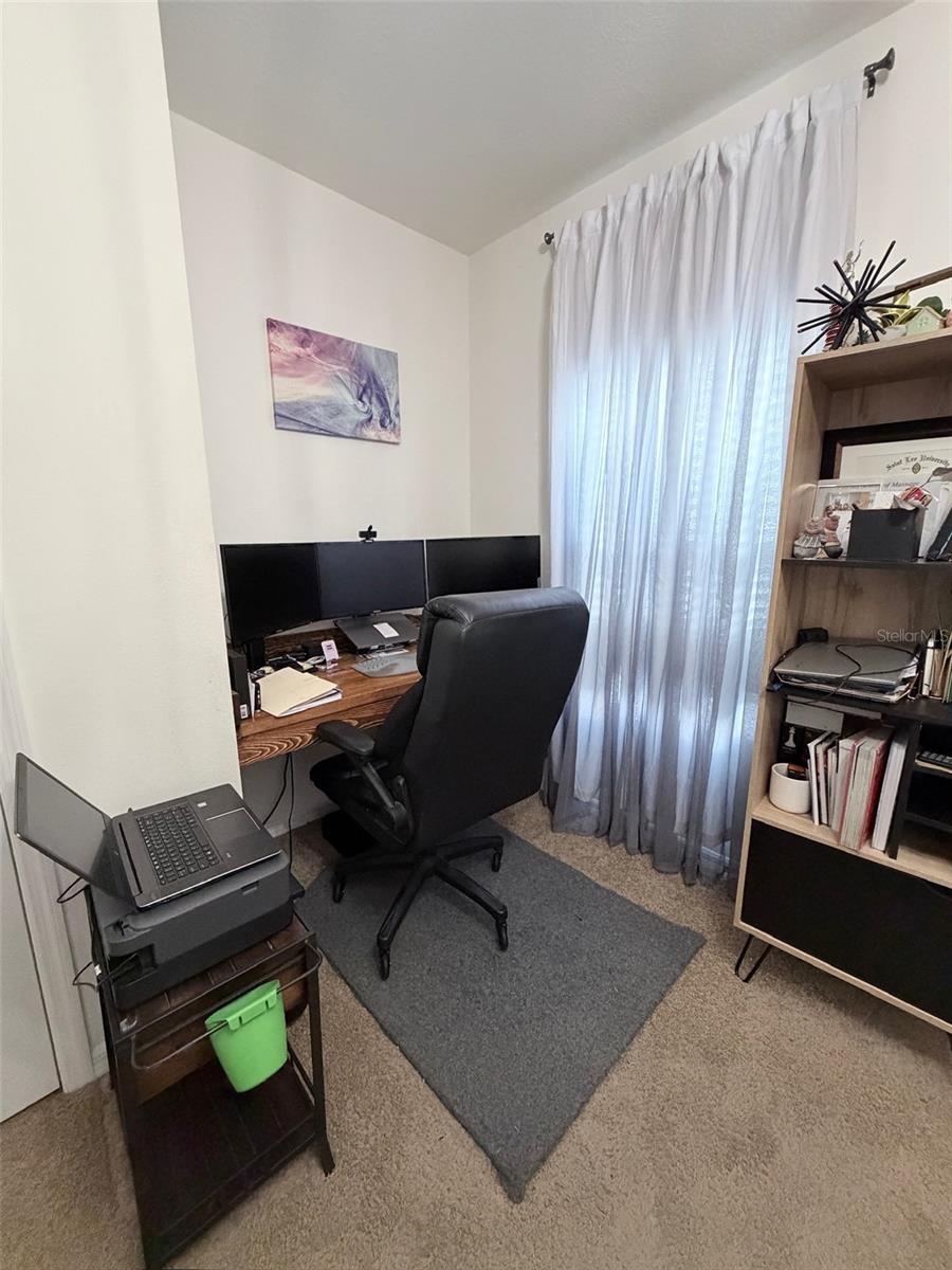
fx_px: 513
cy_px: 635
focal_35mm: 14
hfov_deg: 85.7
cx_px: 476
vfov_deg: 102.1
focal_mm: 2.22
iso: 640
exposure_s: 1/60
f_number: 2.2
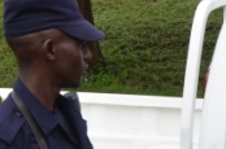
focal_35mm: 159
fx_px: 995
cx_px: 134
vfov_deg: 8.5
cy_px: 176
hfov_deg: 12.9
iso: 200
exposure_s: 1/250
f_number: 8
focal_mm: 18
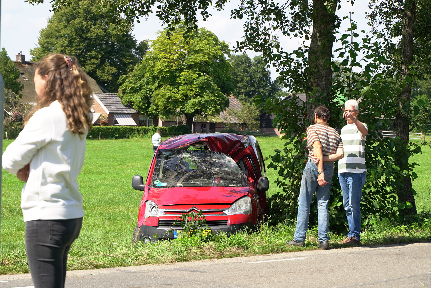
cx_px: 216
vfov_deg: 12.3
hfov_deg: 18.2
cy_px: 144
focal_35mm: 112
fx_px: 1342
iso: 100
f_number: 6.3
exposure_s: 1/250
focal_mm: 75
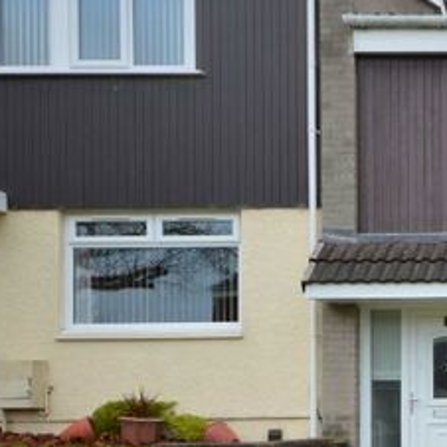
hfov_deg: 24.0
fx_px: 867
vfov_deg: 28.0
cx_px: 635
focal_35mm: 59
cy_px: 394
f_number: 5.6
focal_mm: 15
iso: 360
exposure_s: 1/125
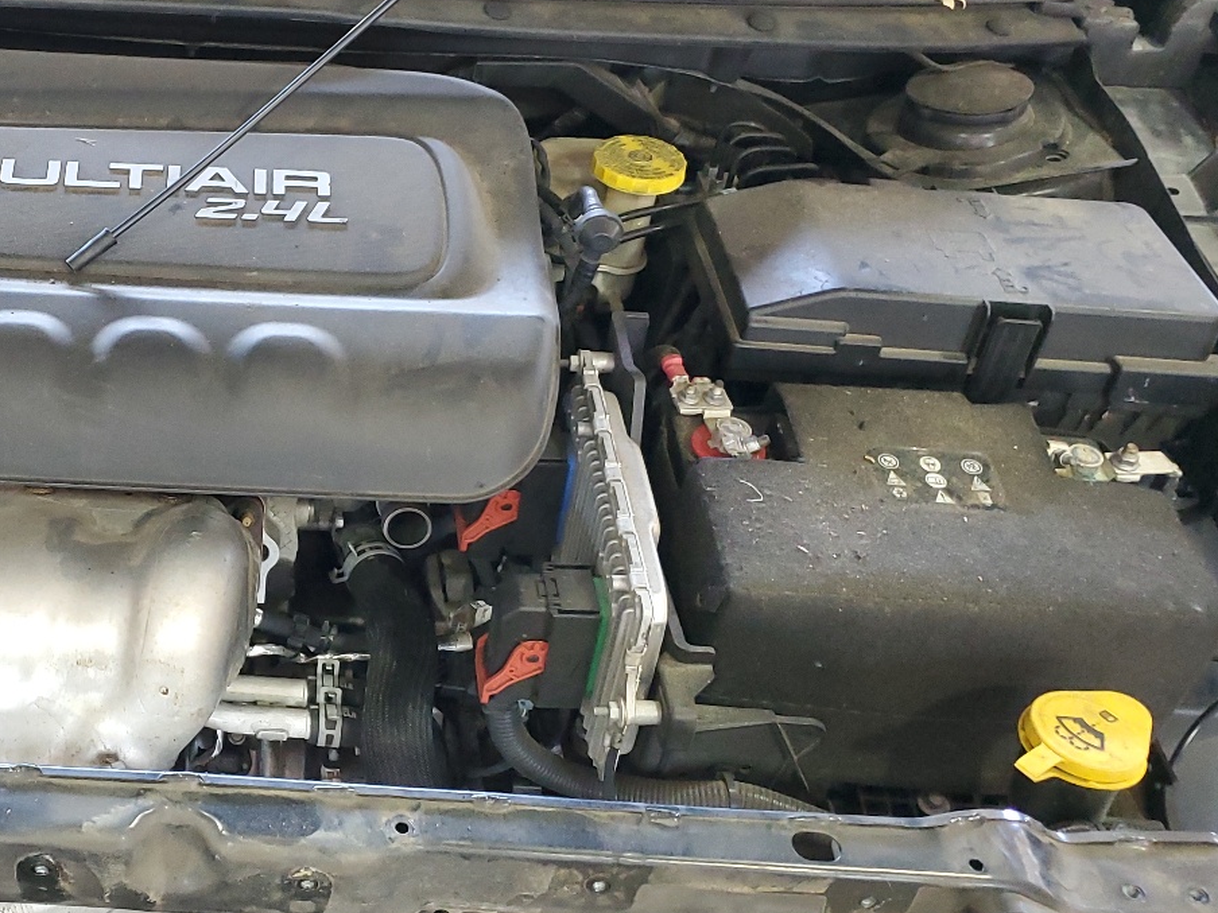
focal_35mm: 46
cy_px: 465
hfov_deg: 39.1
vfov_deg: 31.5
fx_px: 1619
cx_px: 185
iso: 282
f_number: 1.5
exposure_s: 1/40
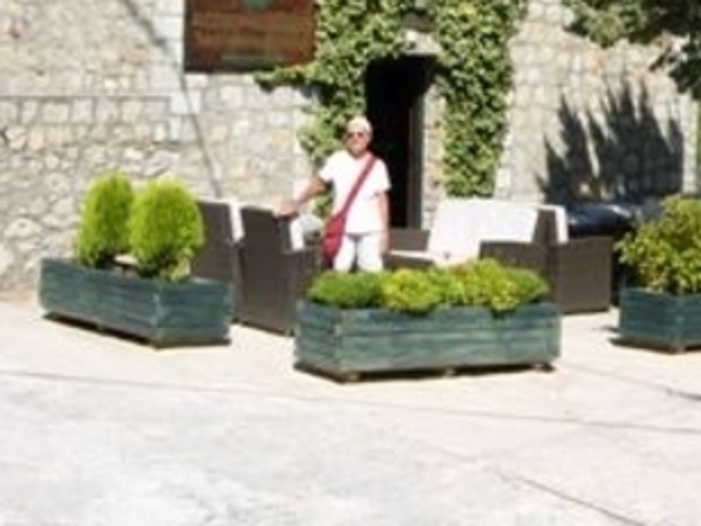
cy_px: 59
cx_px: 662
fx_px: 1620
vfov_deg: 18.2
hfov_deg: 23.6
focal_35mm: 80
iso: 50
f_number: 5.7
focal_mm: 8.5
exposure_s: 1/313
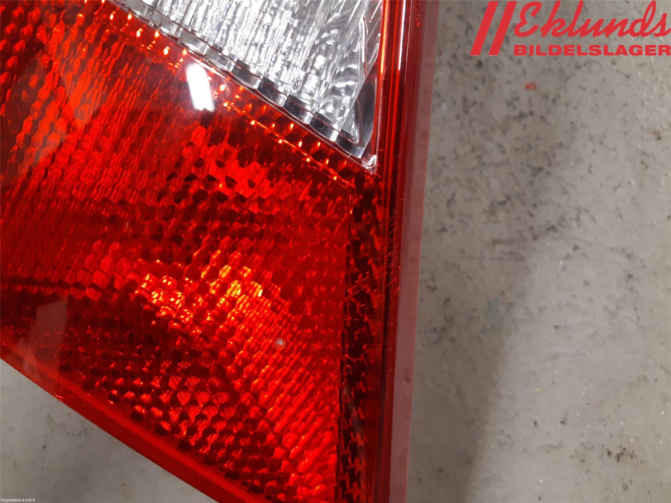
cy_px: 252
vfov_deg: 53.1
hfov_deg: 67.3
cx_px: 336
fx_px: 504
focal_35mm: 26
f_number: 1.7
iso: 125
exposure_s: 1/50
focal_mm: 3.93
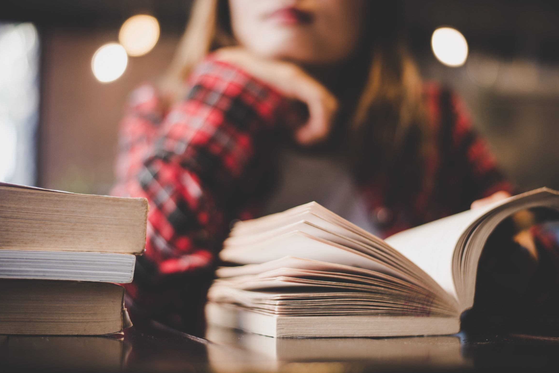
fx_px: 854
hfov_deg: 36.2
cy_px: 178
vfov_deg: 24.6
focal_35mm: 55
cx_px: 293
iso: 250
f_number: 1.8
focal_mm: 50
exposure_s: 1/125
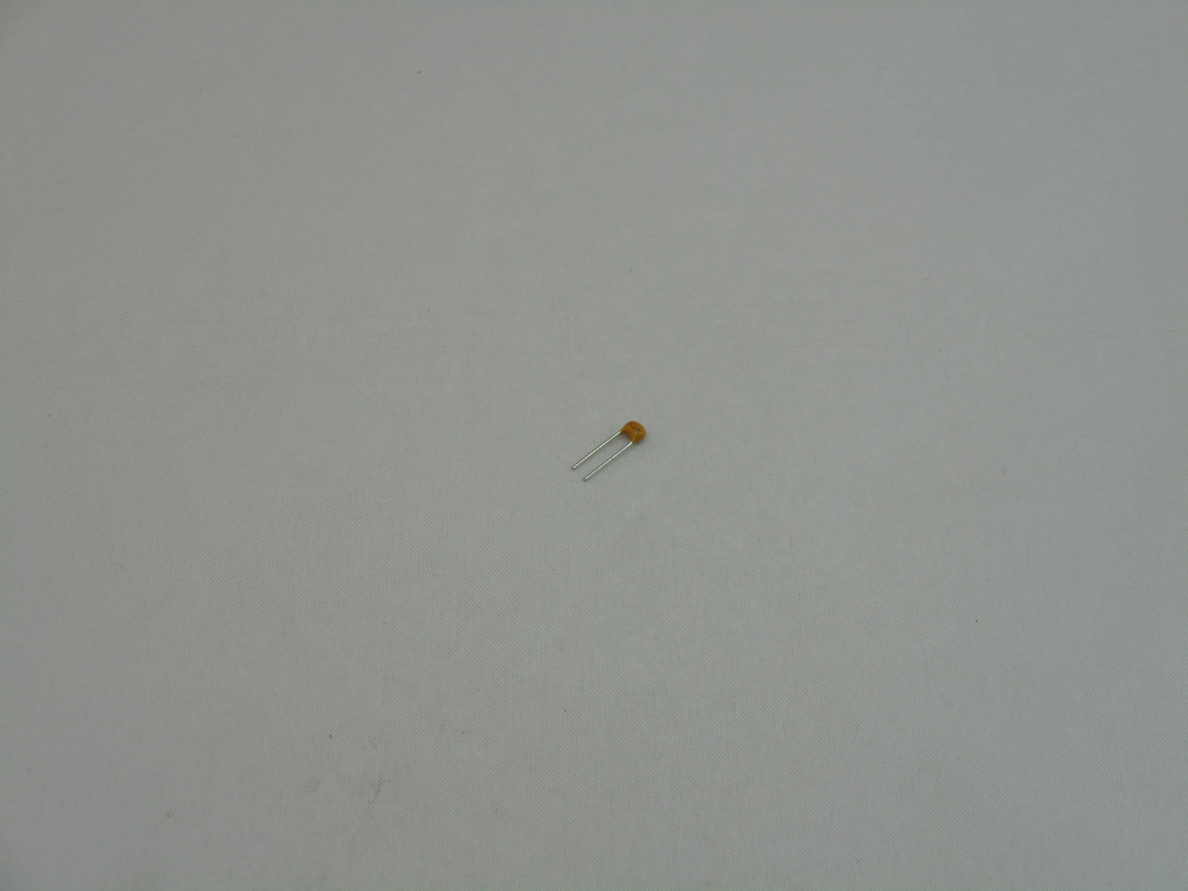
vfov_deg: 19.1
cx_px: 594
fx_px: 2643
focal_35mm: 77
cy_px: 446
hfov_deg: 25.3
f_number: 5.5
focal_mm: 13.8
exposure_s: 1/50
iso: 80
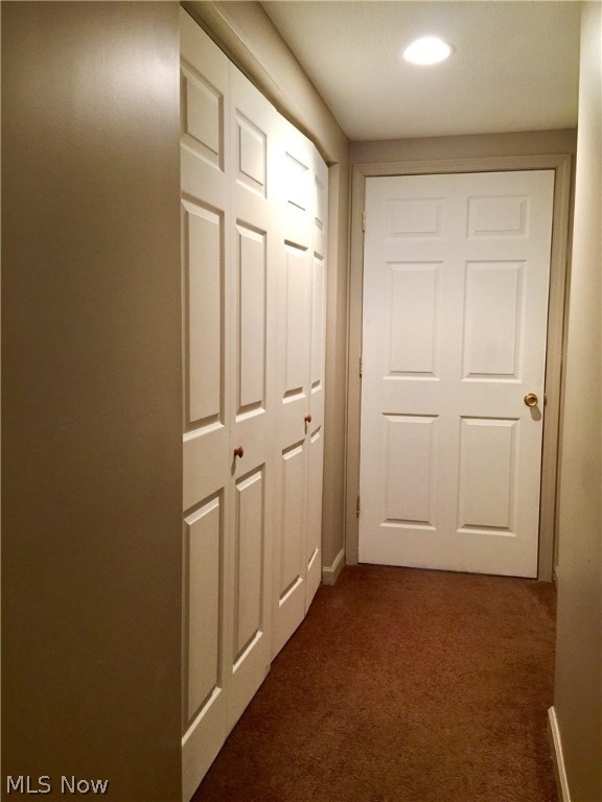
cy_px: 401
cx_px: 301
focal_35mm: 29
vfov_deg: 61.7
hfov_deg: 48.2
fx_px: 672
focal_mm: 4.15
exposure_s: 1/15
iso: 100
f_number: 2.2
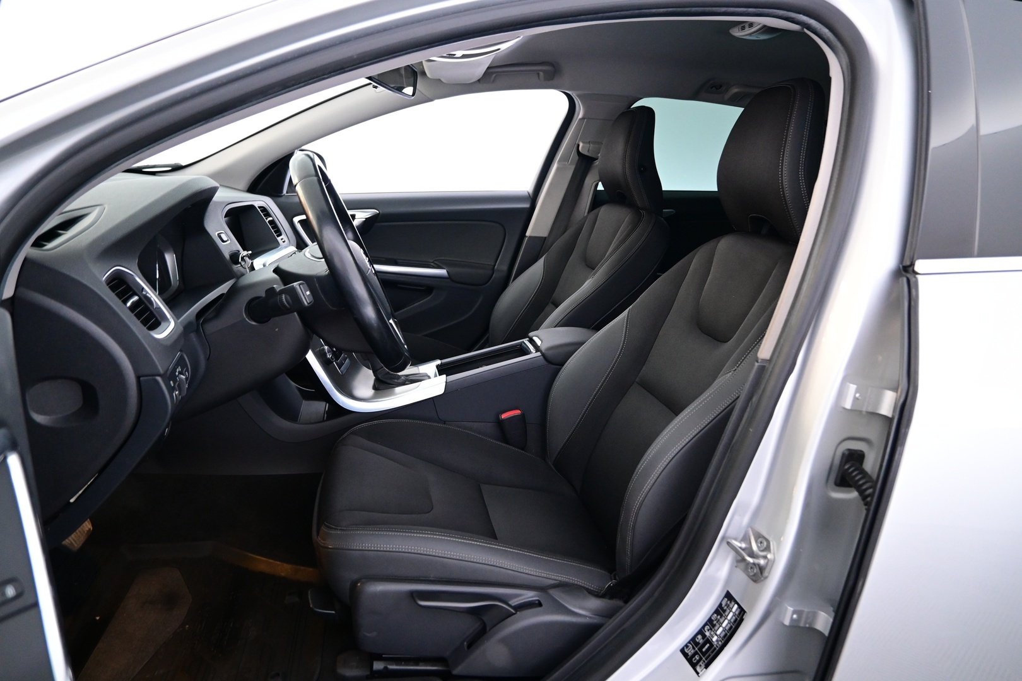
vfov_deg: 53.1
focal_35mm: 24
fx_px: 681
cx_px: 511
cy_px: 340
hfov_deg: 73.7
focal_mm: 16
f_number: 3.5
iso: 2000
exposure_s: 1/25
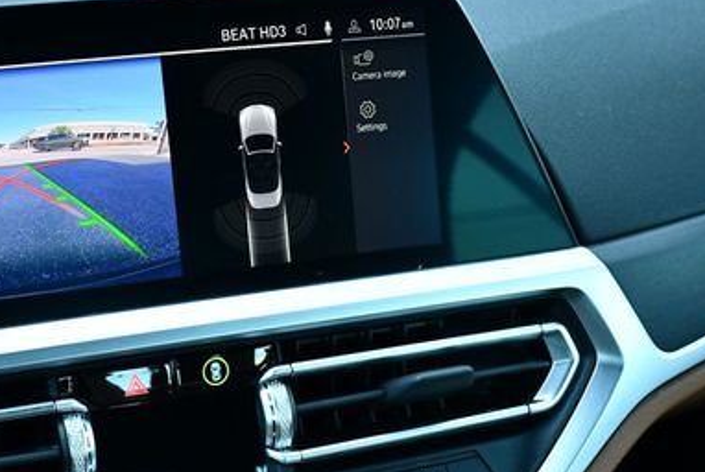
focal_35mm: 67
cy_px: 372
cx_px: 166
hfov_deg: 29.5
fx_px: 1314
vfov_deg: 20.2
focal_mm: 20
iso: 800
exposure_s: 1/250
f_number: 3.8
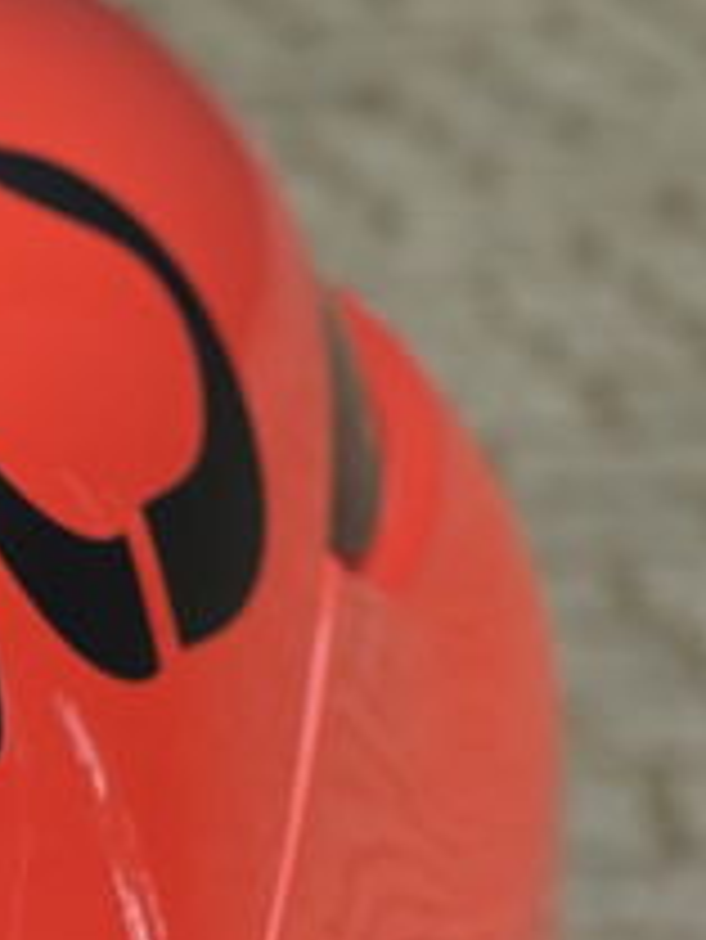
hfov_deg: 7.3
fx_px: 5189
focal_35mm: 191
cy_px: 607
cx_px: -980
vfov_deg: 10.3
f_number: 2
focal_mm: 6
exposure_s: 1/444
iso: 32
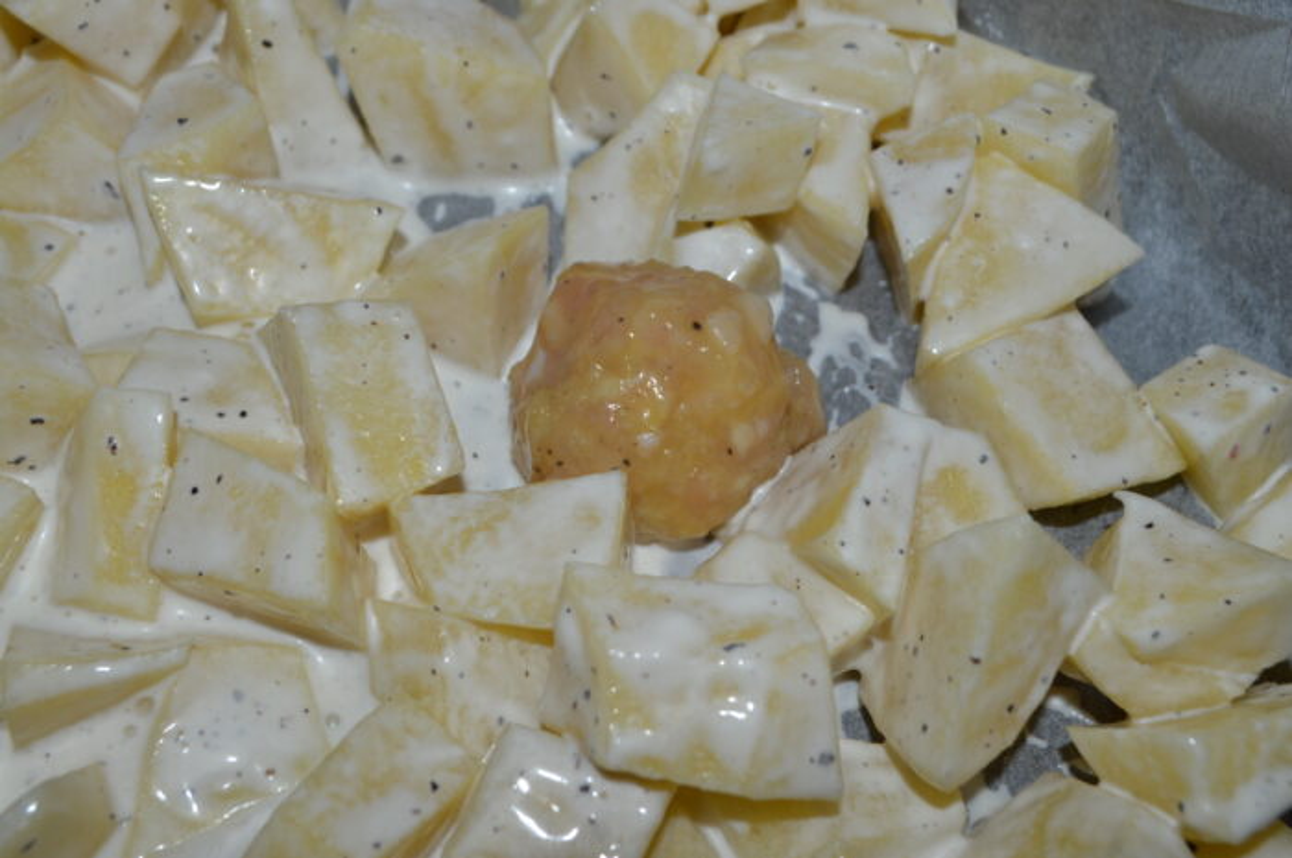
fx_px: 1506
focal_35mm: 42
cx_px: 646
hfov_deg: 46.4
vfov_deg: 31.8
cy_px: 429
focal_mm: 28
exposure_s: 1/60
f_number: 8
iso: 100
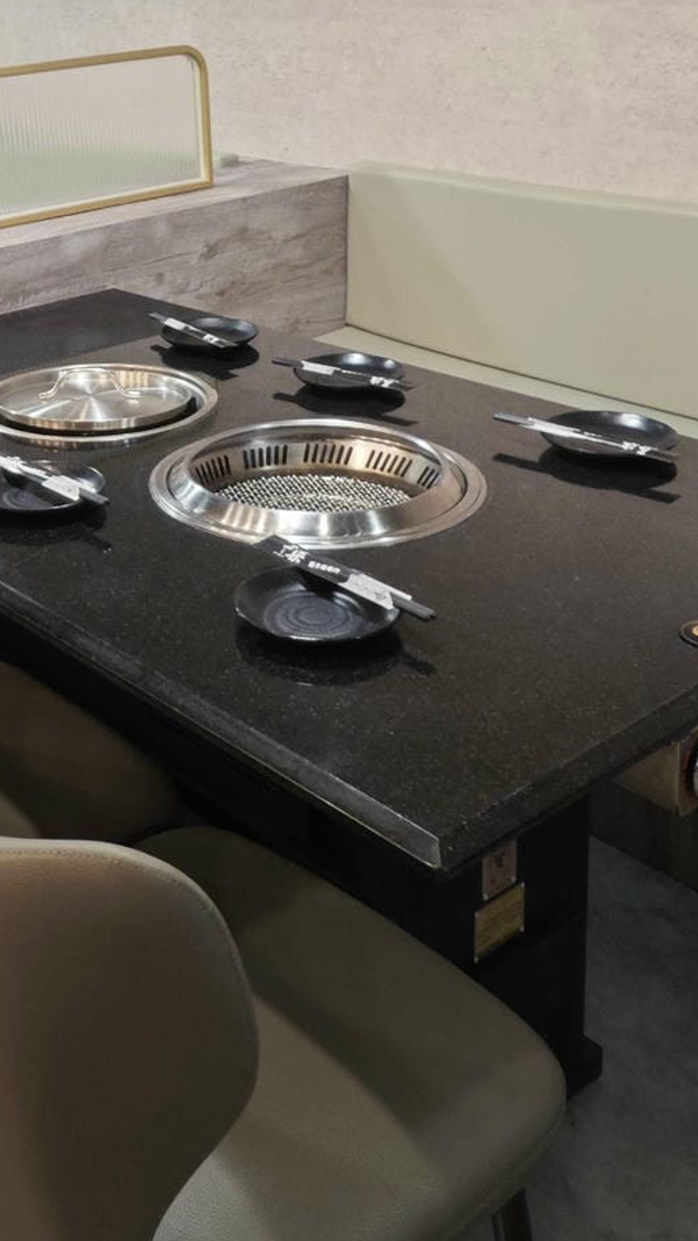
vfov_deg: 45.9
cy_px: 249
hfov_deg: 26.8
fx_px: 1381
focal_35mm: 42
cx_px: 4
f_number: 1.8
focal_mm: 2.03
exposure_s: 1/30
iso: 80
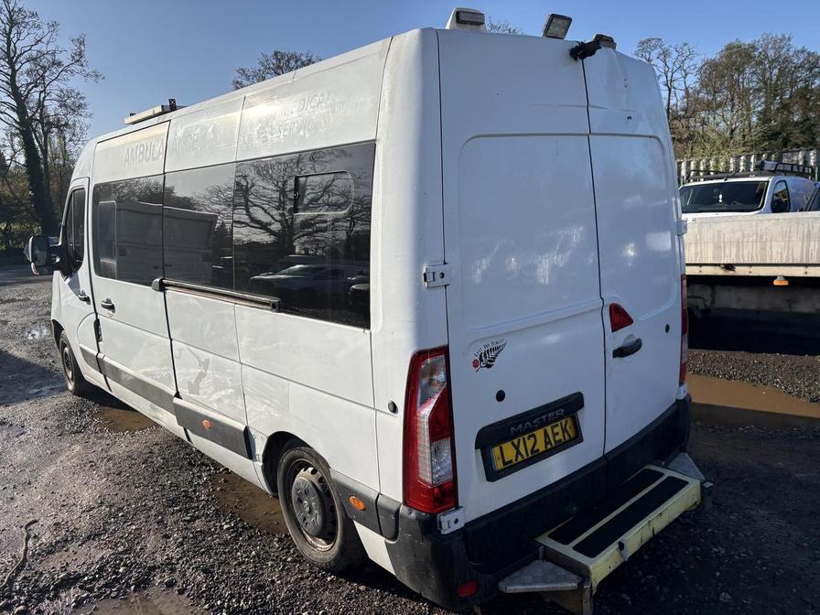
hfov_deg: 67.3
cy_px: 308
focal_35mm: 26
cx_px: 410
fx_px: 616
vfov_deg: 53.1
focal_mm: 5.96
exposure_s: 1/3279
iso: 50
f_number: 1.6
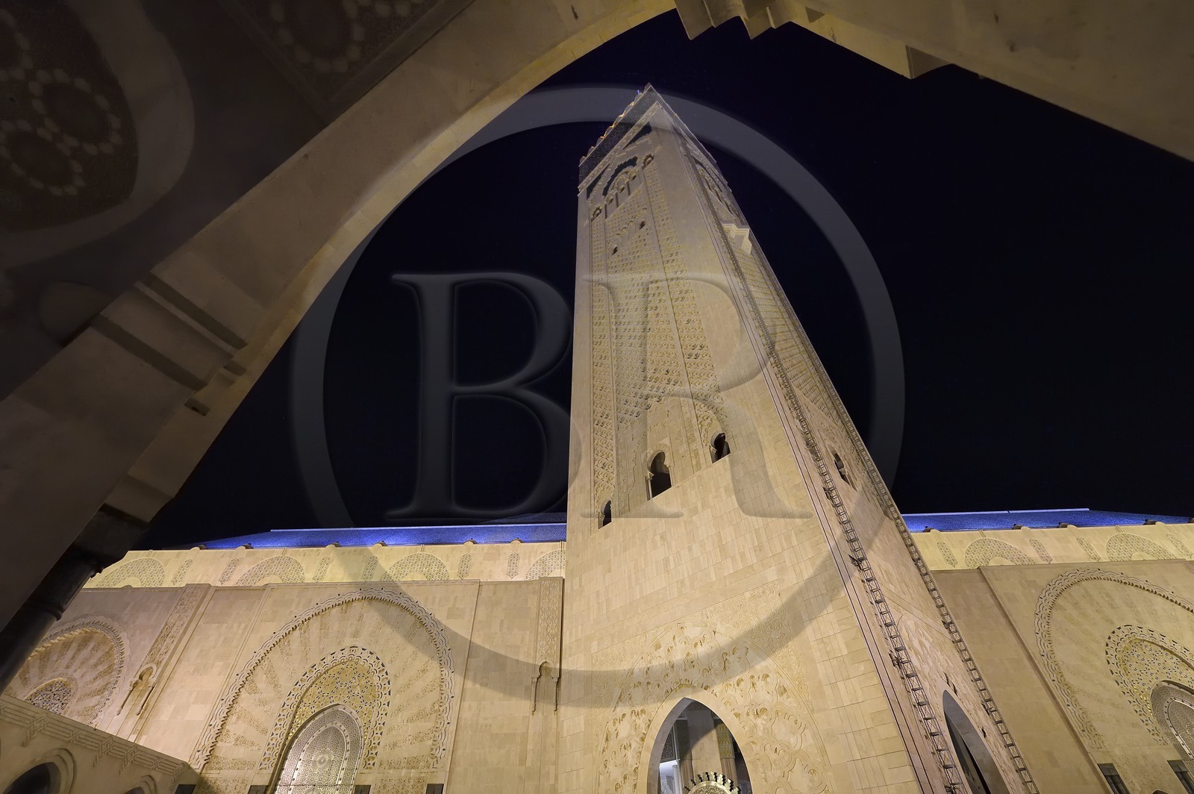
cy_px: 397
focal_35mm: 14
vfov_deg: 81.1
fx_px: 464
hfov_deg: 104.3
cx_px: 597
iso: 3200
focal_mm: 14
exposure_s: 1/50
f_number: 5
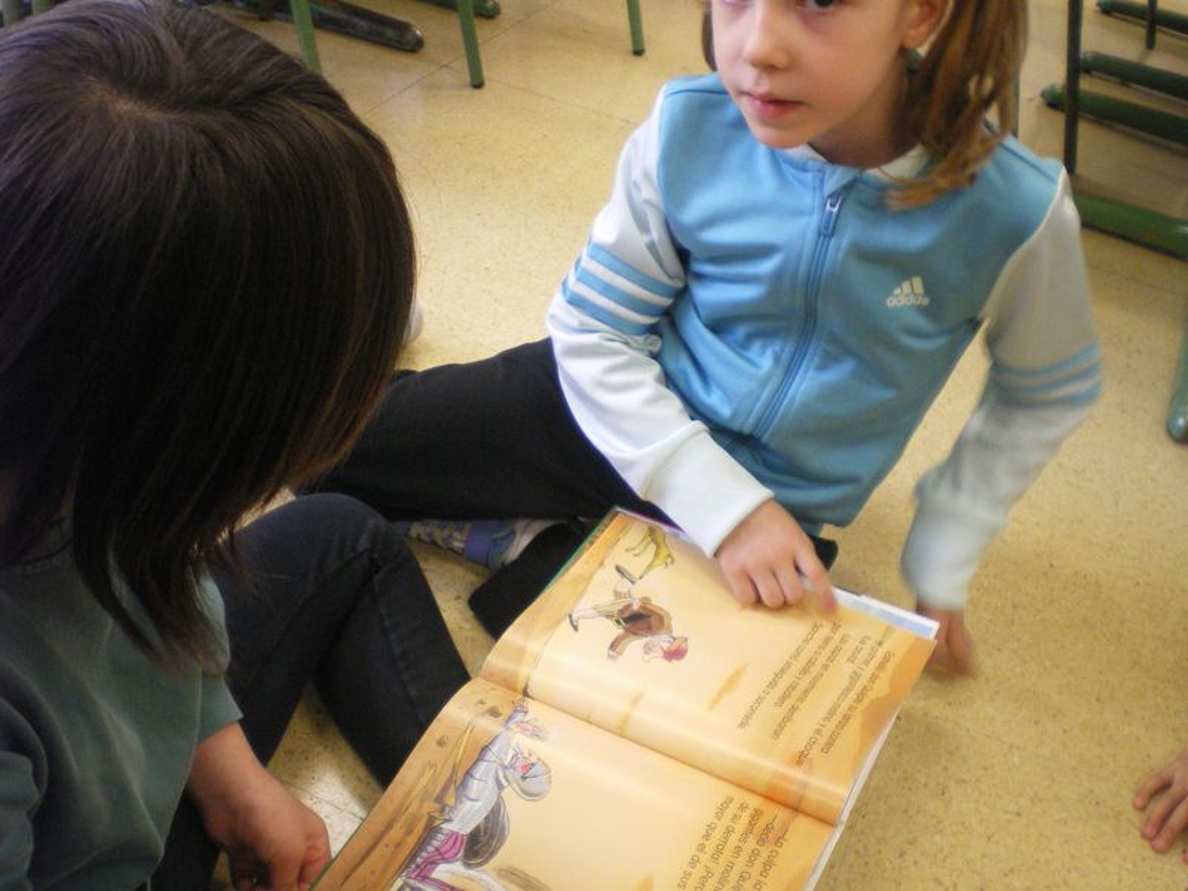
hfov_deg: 49.0
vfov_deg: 37.7
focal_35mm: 38
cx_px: 594
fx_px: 1304
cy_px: 446
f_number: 3.1
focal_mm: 6.3
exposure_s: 1/50
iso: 400
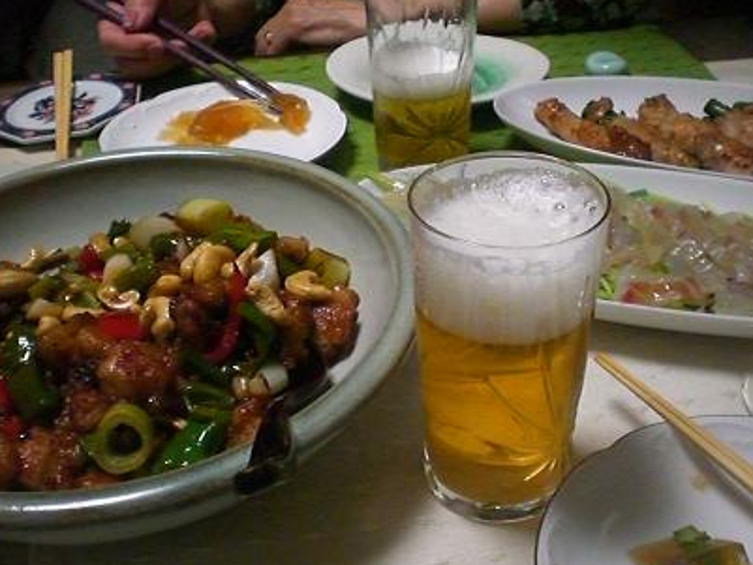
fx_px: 957
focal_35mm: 44
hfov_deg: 42.9
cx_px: 419
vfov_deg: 32.9
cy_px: 287
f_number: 3.1
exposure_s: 1/125
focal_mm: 6.3
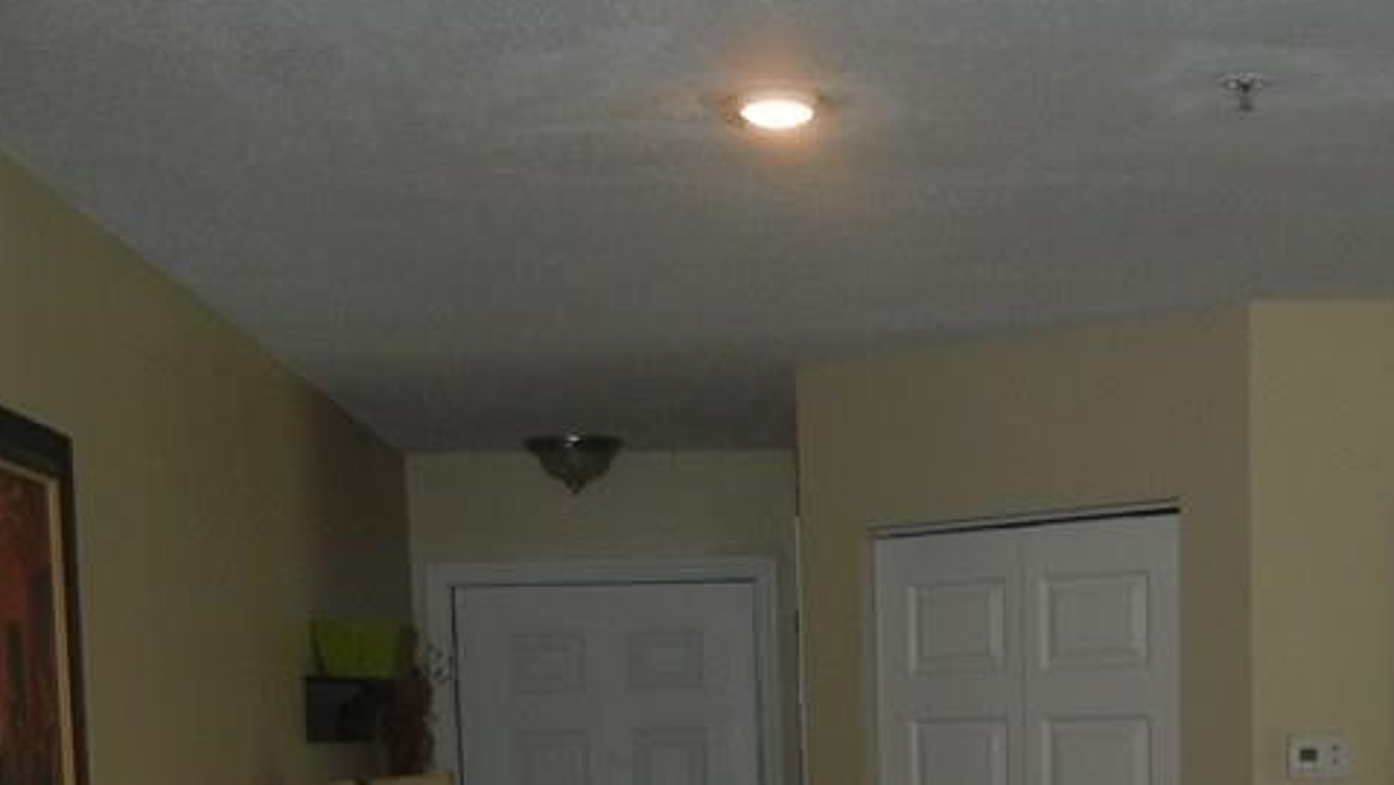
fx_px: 2588
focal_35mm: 70
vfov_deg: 16.2
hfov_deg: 29.8
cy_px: 1053
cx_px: 983
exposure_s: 1/30
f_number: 3.5
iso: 200
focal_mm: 5.4
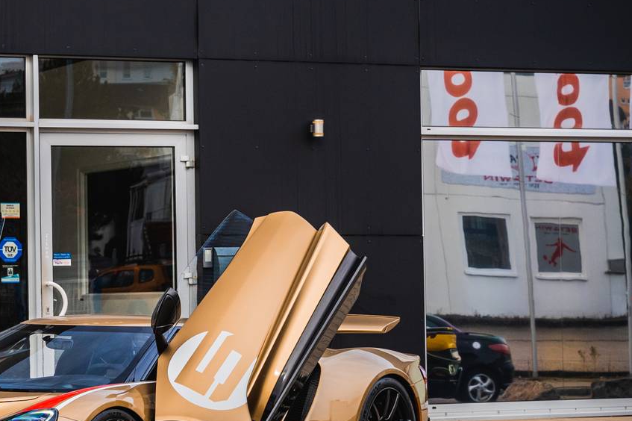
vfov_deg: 10.8
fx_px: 2229
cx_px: 50
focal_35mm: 127
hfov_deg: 15.9
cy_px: 193
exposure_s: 1/320
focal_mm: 56
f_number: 6.3
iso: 640
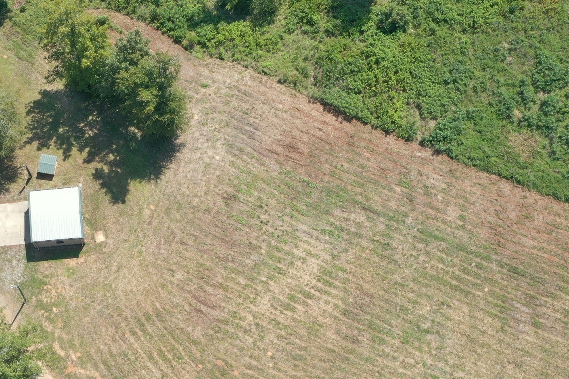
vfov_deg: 22.2
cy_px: 246
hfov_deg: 32.2
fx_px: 964
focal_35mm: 61
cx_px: 130
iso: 100
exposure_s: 1/120
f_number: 7.1
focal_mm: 10.26
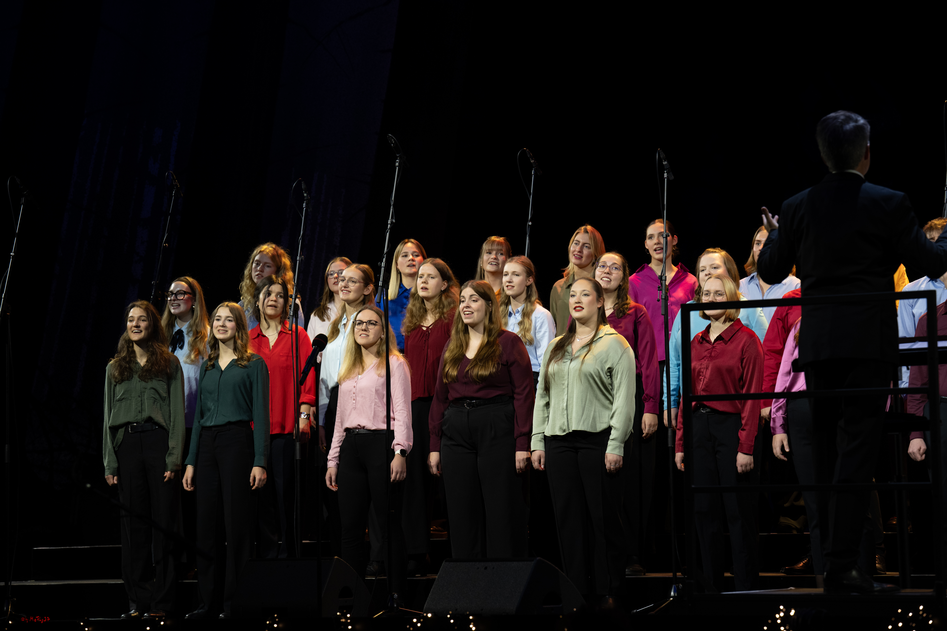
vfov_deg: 11.9
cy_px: 316
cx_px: 474
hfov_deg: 17.8
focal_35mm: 115
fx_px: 3025
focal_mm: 115
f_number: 4.5
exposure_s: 1/125
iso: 640
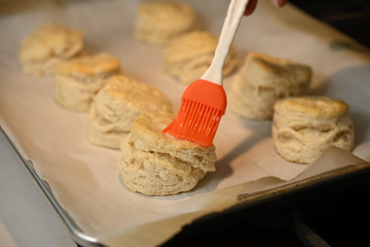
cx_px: 185
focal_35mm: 75
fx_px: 771
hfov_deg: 27.0
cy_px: 124
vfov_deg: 18.2
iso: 100
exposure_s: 1/200
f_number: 4
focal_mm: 75
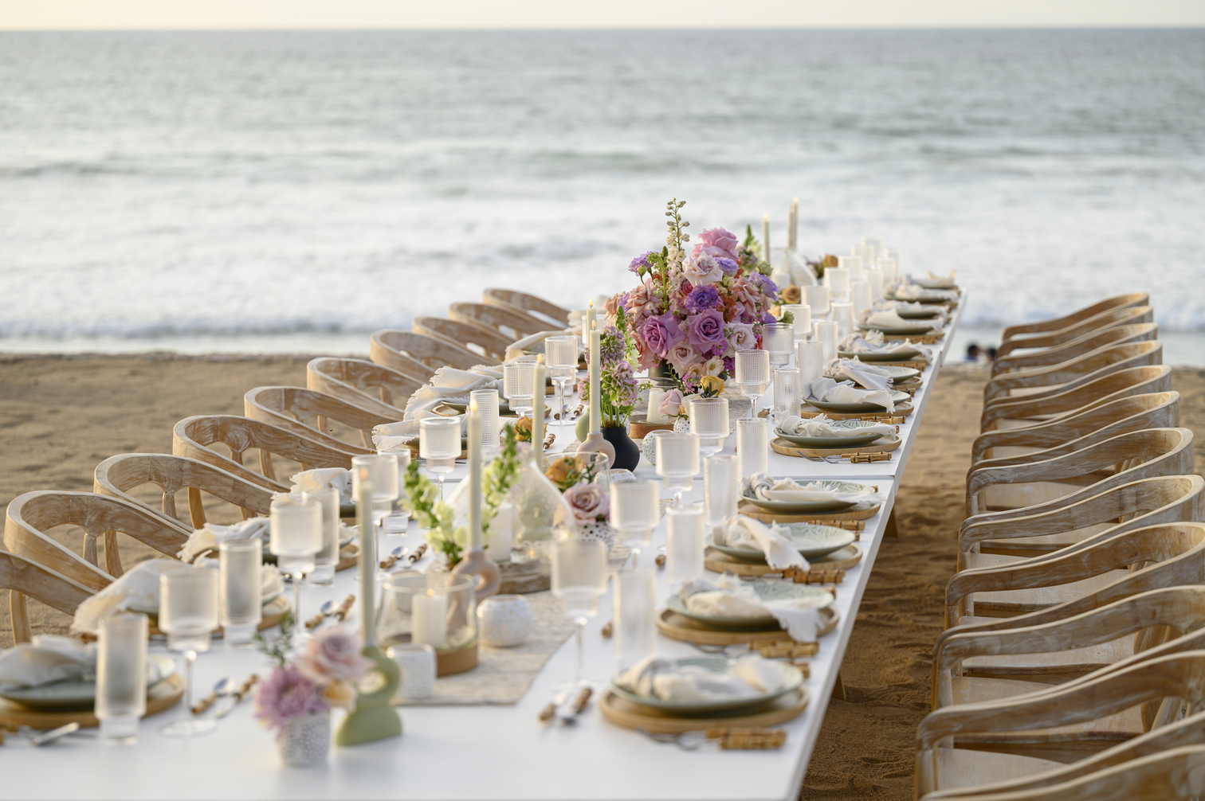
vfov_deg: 16.8
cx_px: 602
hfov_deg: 25.1
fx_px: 2709
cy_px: 400
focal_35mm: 81
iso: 200
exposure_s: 1/1000
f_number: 2.8
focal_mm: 81
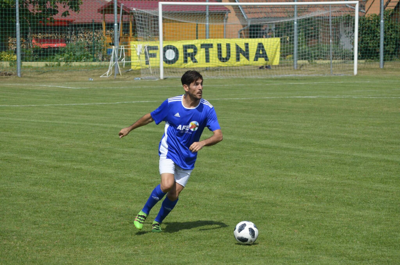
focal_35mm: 183
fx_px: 2029
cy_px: 132
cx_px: 200
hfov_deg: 11.3
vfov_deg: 7.5
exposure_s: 1/2000
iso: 400
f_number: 8
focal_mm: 122
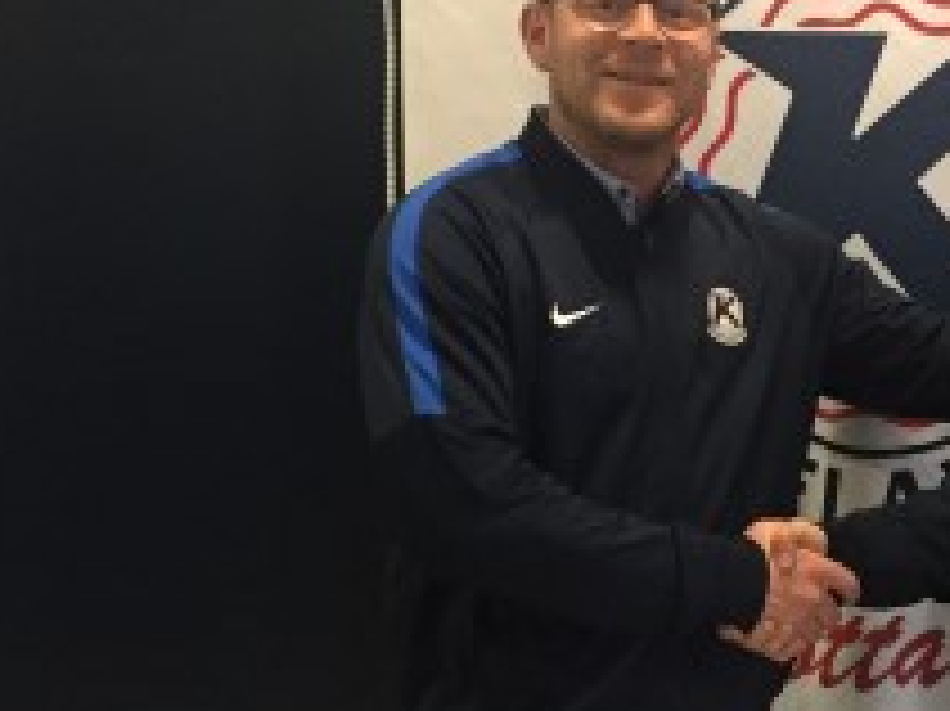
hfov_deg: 21.1
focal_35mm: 88
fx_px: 2414
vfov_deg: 16.8
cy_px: 418
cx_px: 1049
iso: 200
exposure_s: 1/33
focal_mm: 4.15
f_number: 2.2
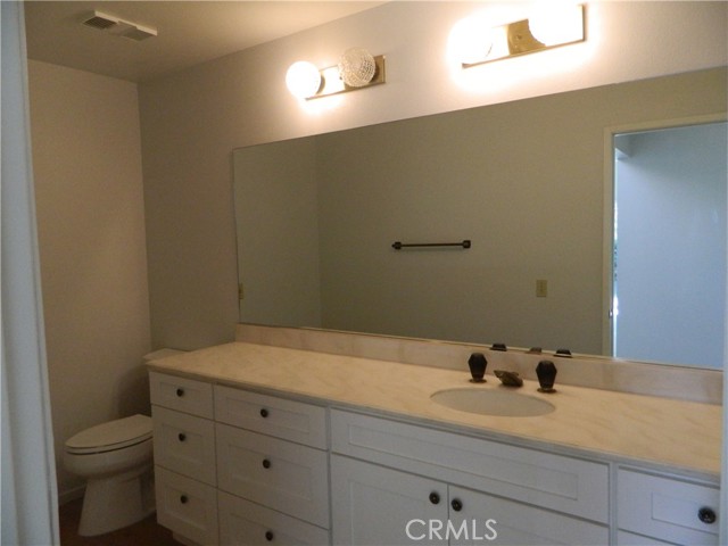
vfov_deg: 54.9
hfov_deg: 69.4
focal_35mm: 25
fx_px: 526
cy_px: 273
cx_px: 364
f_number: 3.1
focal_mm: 4.5
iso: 400
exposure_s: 1/125
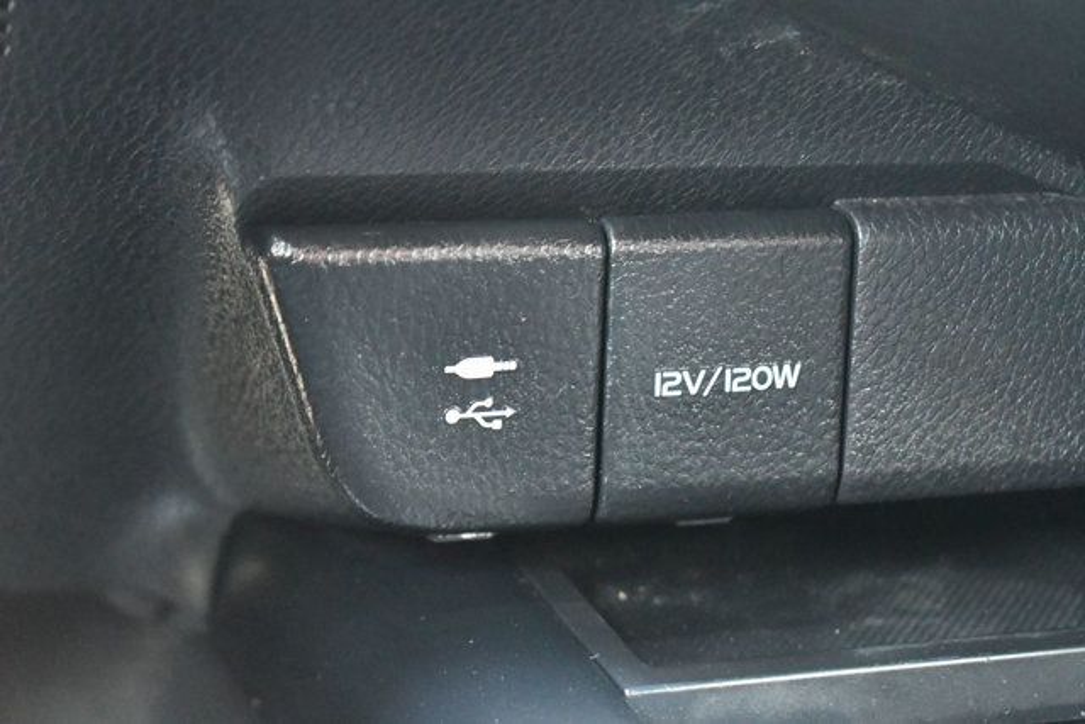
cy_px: 362
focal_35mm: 82
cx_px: 542
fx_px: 2472
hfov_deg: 24.8
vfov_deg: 16.7
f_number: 5.6
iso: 12800
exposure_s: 1/30
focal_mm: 55
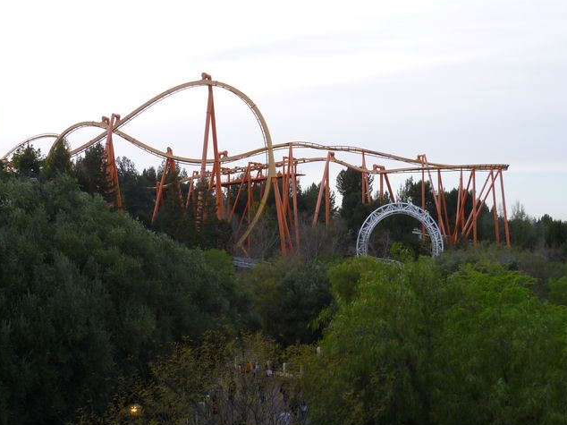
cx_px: 290
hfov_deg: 36.2
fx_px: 868
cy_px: 174
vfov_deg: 27.5
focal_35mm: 53
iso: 80
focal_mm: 7.5
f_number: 3.3
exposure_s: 1/160
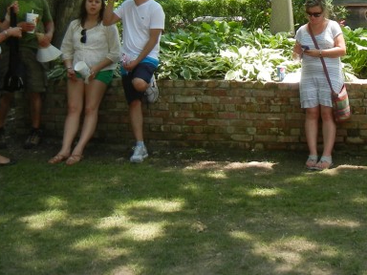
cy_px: 16
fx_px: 848
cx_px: 307
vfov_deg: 18.1
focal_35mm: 80
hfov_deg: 23.9
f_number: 3.5
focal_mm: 5.4
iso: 160
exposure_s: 1/270
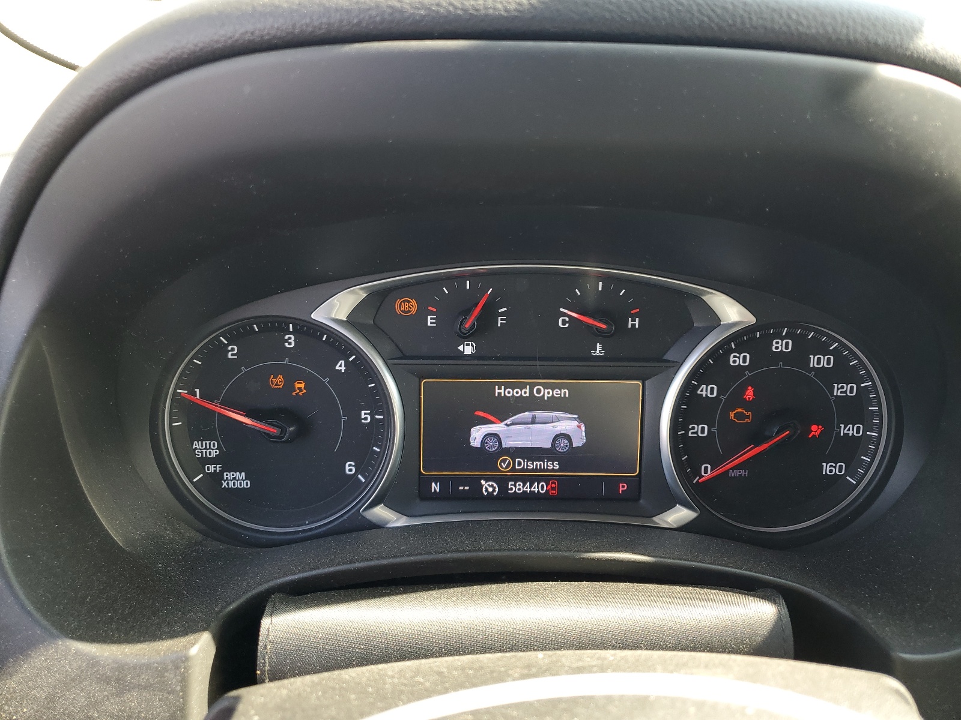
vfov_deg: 53.1
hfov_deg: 67.3
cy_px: 360
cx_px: 480
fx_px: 722
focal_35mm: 26
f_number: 1.5
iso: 50
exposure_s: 1/120
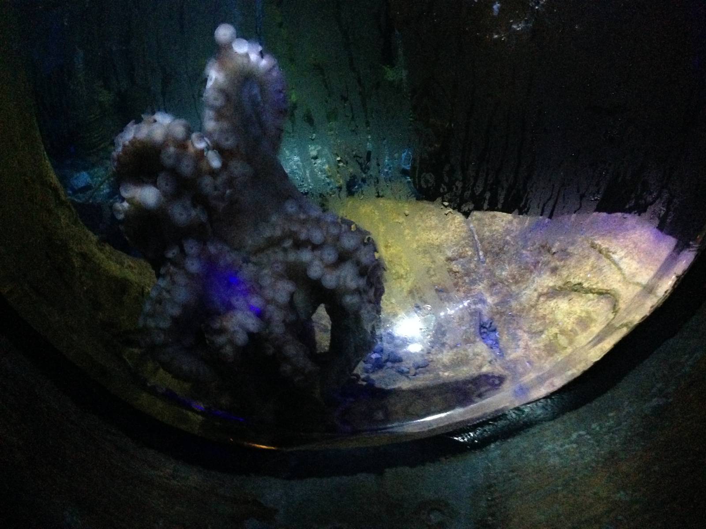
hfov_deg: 55.4
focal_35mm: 33
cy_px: 264
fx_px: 673
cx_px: 353
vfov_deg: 42.9
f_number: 2.4
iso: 800
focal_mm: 4.12
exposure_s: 1/15
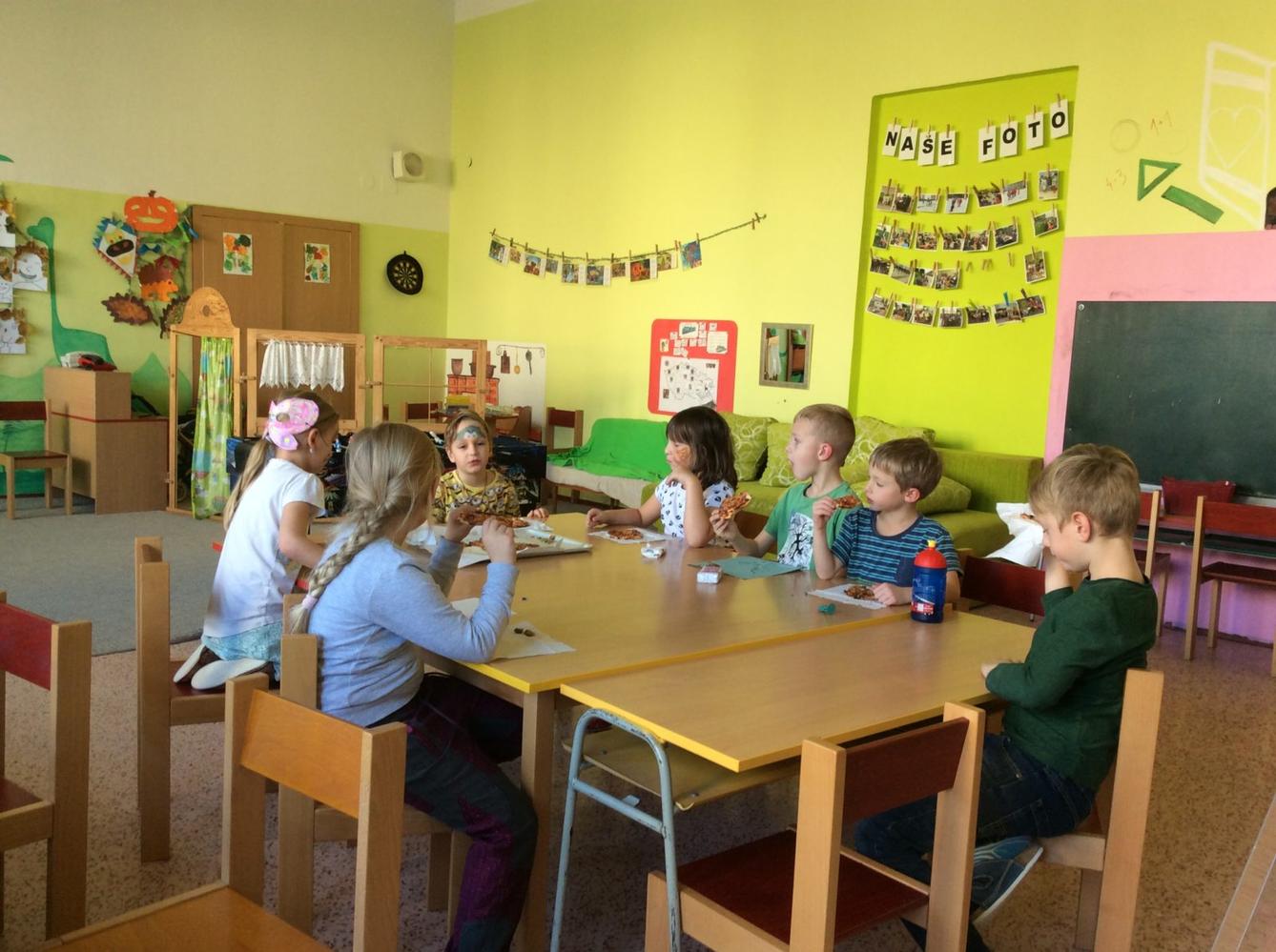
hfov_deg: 56.9
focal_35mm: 32
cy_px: 476
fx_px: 1178
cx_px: 638
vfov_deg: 44.0
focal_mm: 3.3
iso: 40
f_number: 2.4
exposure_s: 1/25
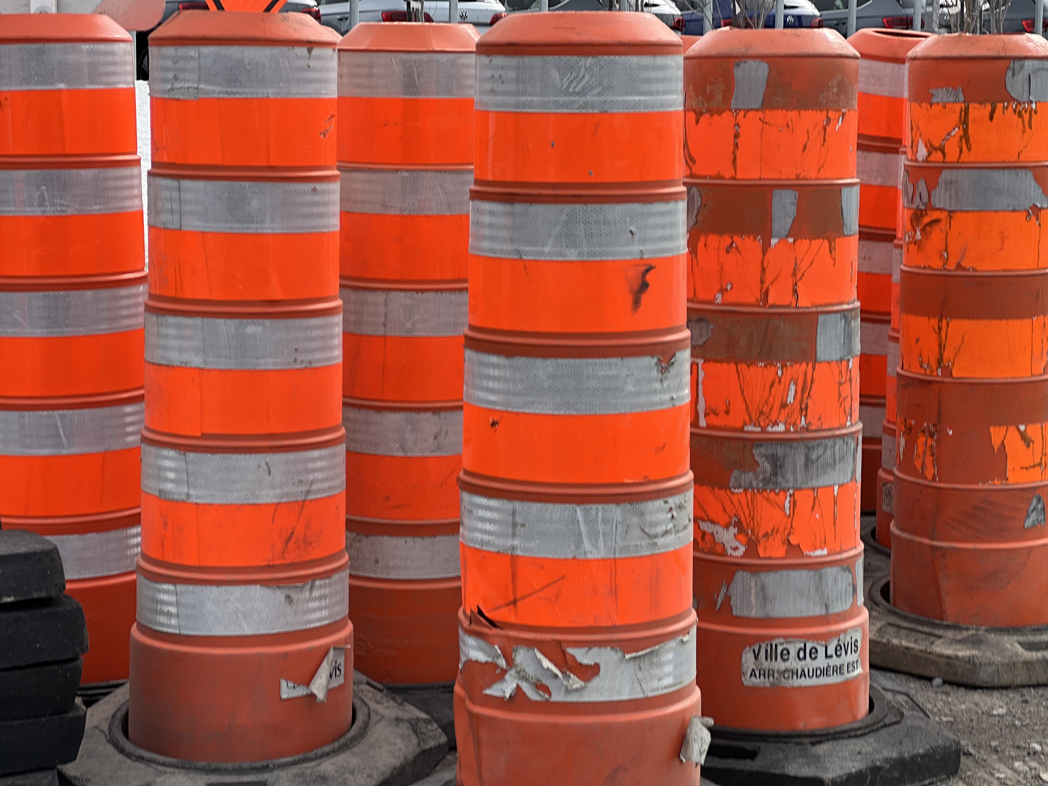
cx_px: 524
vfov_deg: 19.1
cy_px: 393
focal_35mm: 77
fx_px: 2331
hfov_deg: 25.3
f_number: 2.8
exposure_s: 1/221
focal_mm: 9
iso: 25
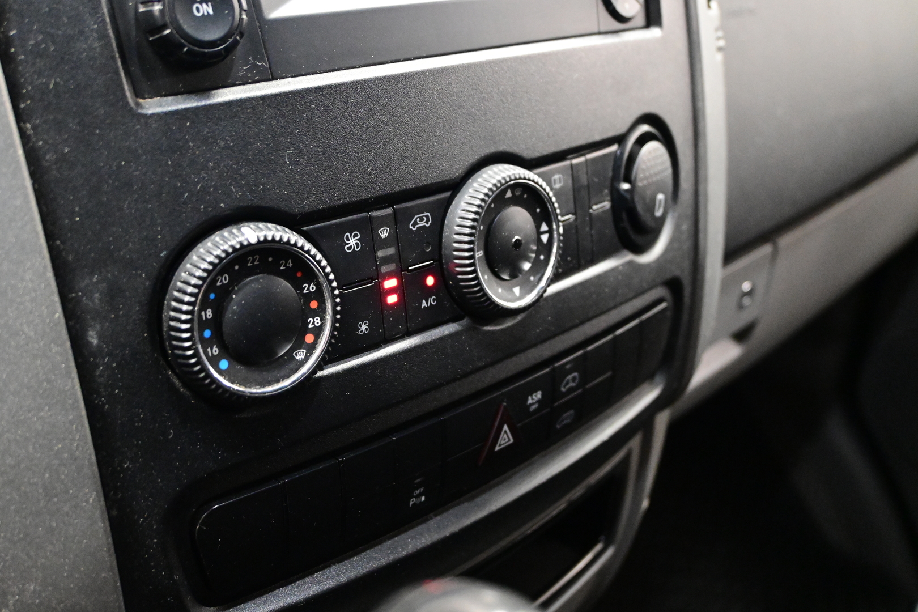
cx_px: 459
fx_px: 994
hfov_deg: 49.6
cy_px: 306
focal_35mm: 39
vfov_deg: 34.2
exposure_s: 1/40
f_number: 4.5
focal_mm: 26
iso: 7200
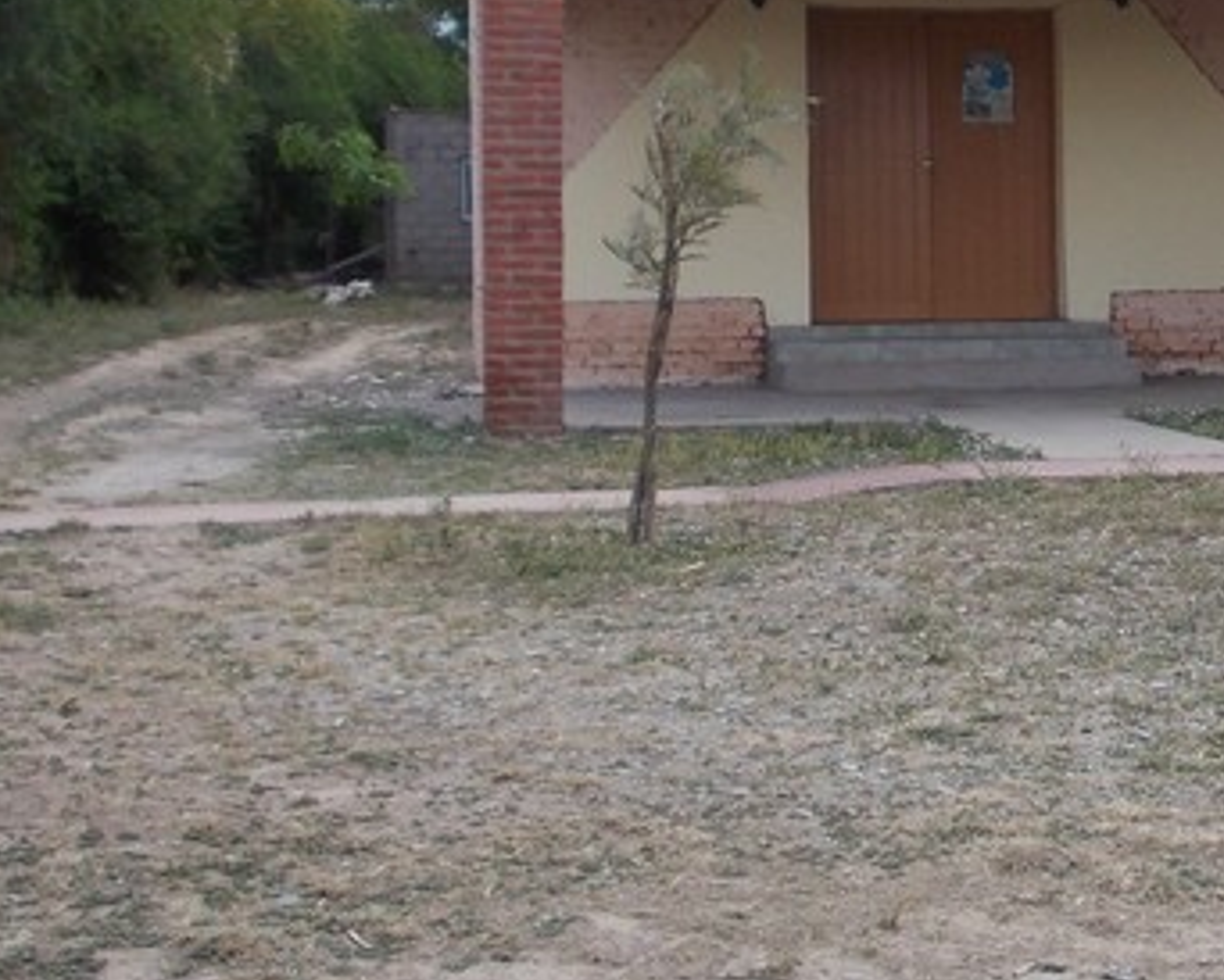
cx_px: 1131
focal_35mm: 83
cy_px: 258
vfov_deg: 18.4
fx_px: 3008
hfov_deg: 22.4
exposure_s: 1/500
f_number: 3.1
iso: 80
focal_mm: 5.3
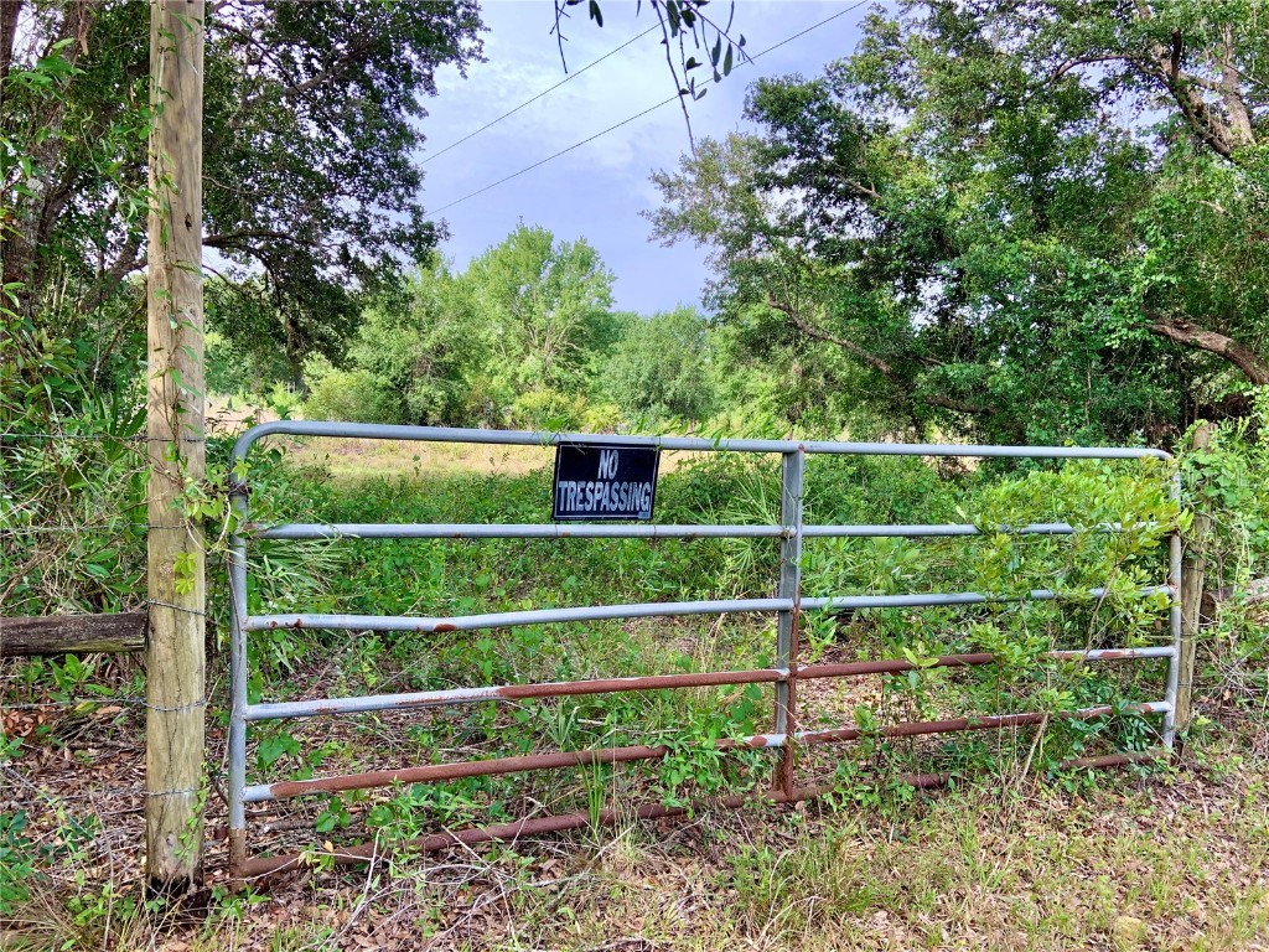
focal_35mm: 26
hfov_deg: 67.3
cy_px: 476
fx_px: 953
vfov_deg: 53.1
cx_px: 634
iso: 25
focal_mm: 4.25
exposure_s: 1/325
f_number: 1.8
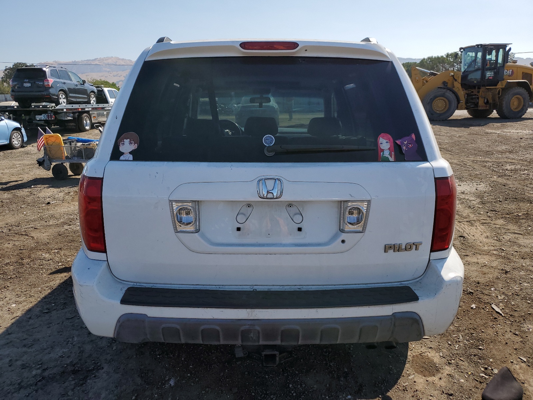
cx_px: 266
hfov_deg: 67.3
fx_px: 400
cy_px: 200
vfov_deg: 53.1
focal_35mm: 26
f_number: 1.5
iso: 50
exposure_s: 1/5000
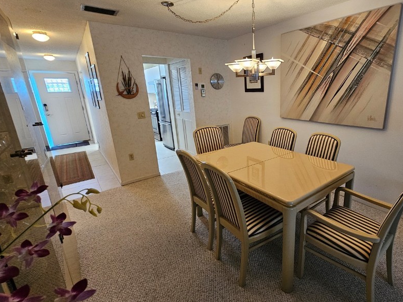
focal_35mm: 17
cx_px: 250
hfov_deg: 89.4
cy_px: 151
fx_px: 198
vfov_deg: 74.7
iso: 320
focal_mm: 2.2
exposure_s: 1/60
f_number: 2.2
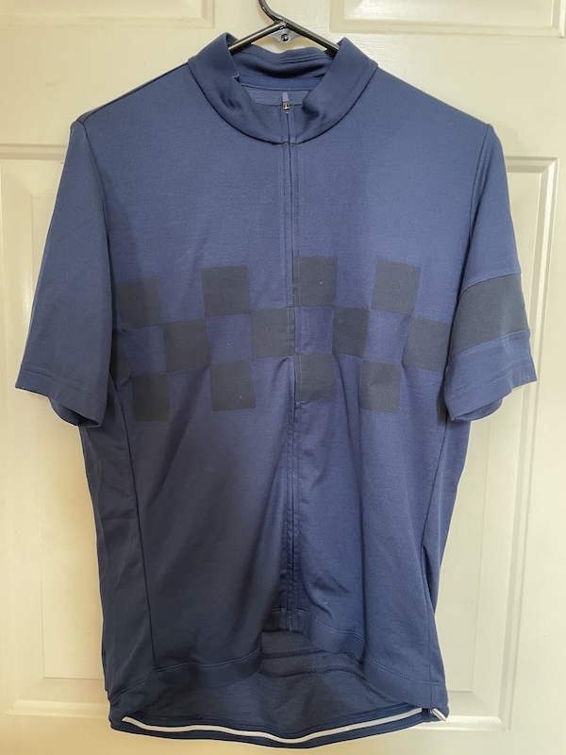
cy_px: 378
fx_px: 567
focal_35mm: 26
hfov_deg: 53.1
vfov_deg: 67.3
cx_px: 283
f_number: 1.6
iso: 125
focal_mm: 4.2
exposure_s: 1/65
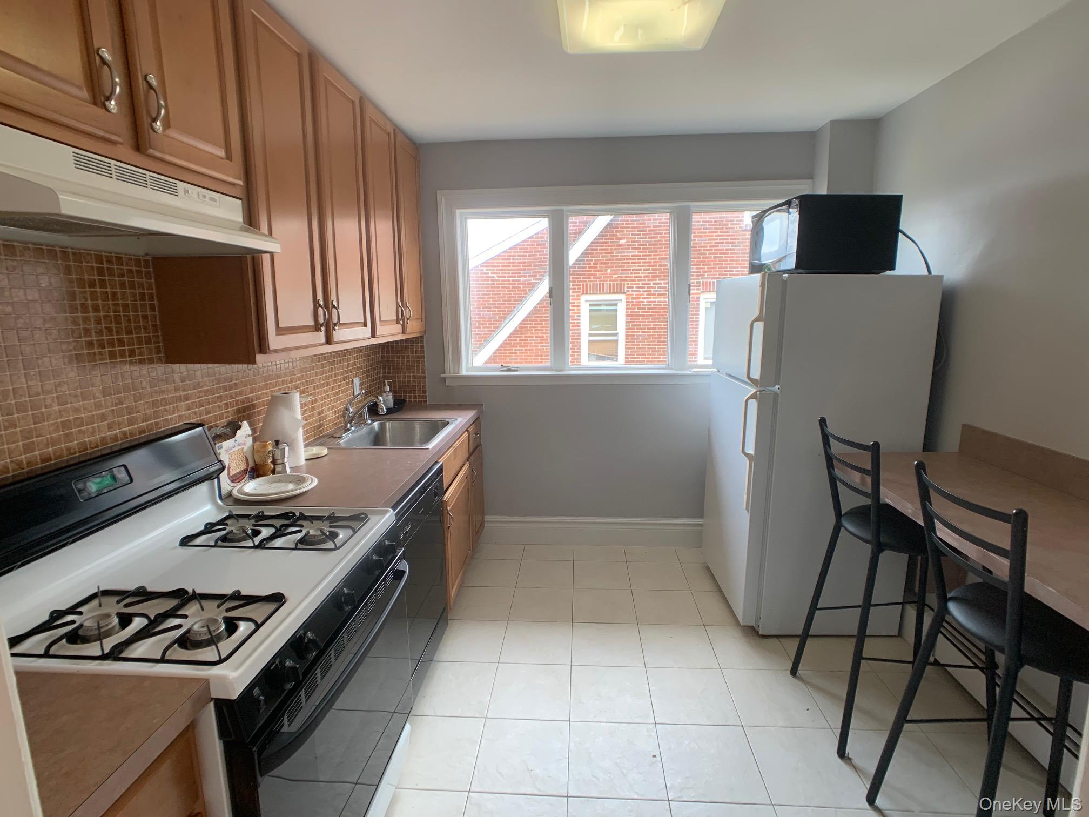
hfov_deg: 67.3
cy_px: 408
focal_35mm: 26
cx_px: 544
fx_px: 818
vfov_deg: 53.1
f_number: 1.8
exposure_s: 1/121
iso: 64
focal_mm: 4.25
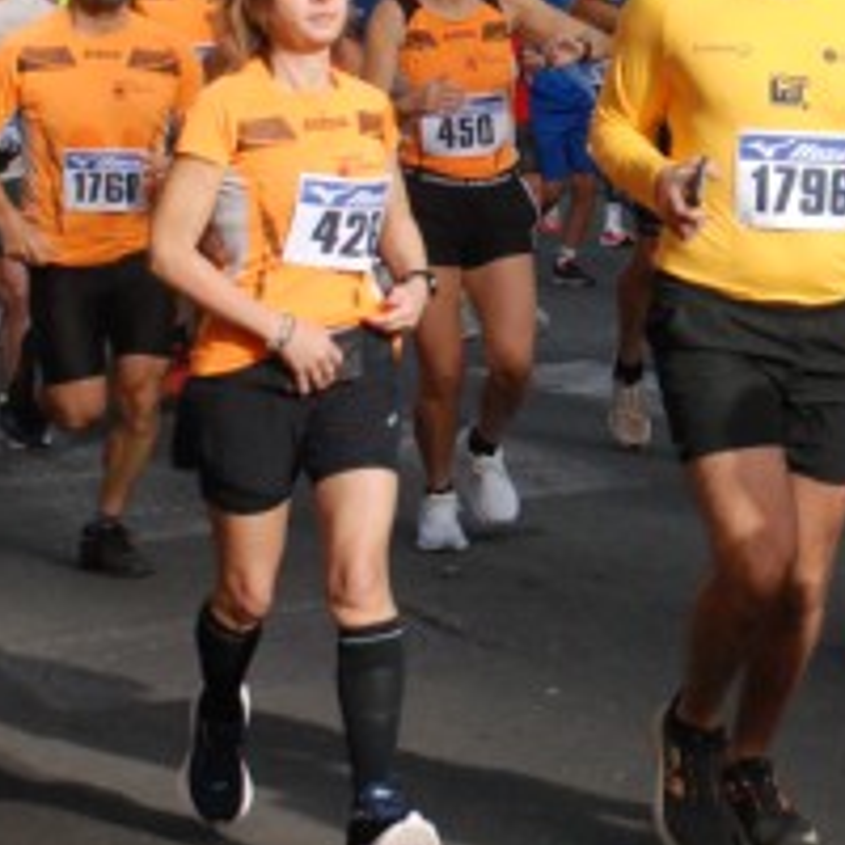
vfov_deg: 11.9
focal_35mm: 146
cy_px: 180
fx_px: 4032
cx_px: 1086
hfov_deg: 11.7
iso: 1000
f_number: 5.6
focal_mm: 38
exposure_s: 1/1600
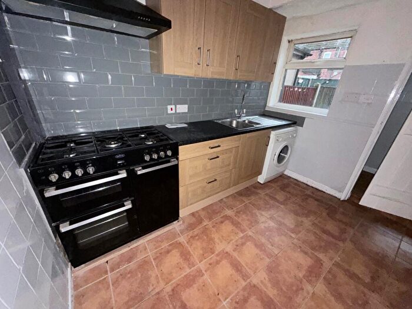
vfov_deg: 85.7
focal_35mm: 14
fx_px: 167
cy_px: 154
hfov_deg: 102.1
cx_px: 206
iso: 400
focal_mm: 2.22
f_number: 2.2
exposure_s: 1/28
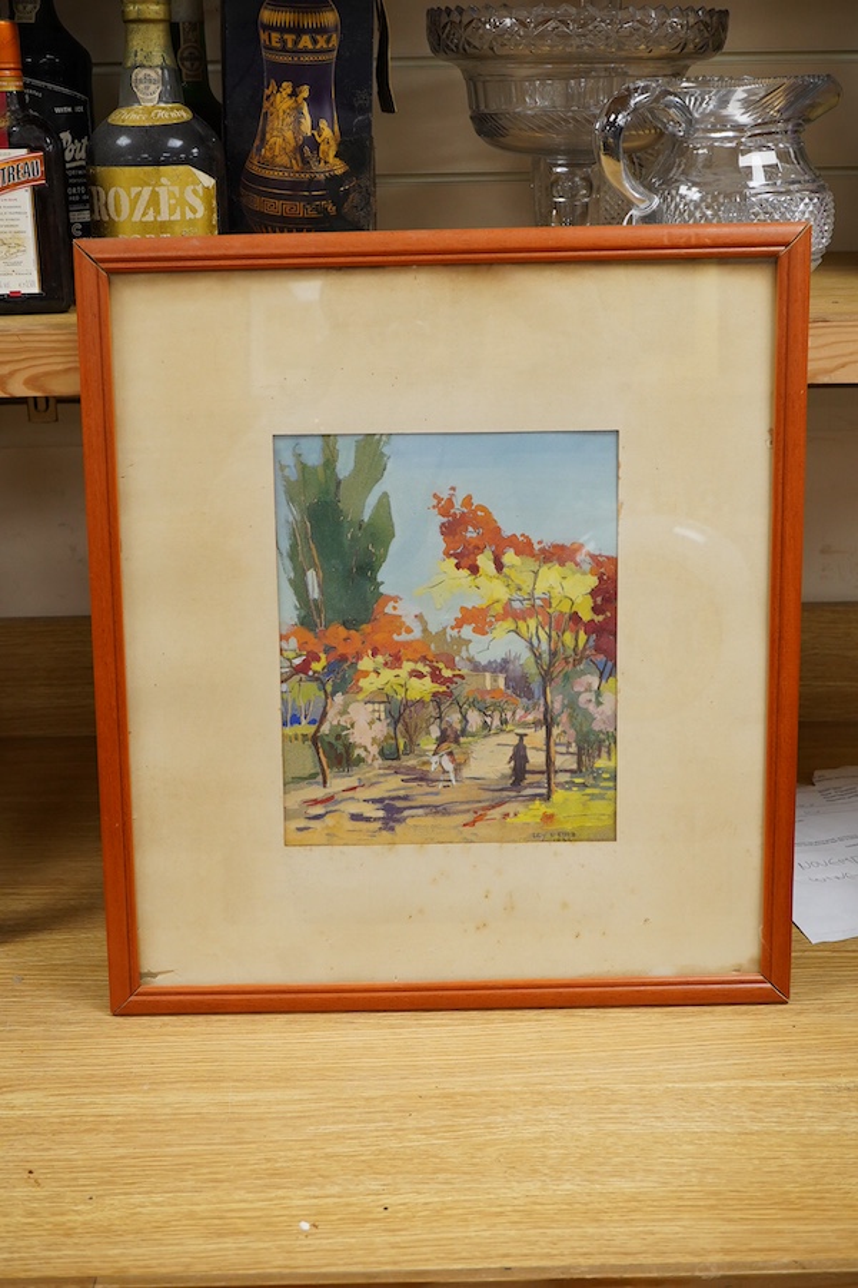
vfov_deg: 43.6
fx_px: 1609
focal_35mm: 45
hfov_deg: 29.9
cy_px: 644
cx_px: 429
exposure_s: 1/125
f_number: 8
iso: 1250
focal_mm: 30
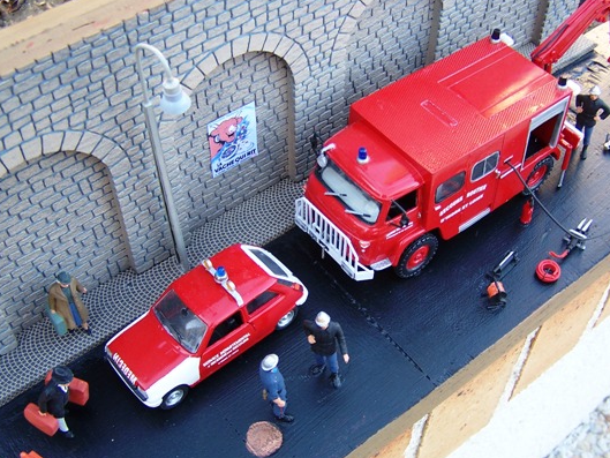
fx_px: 811
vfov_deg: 31.5
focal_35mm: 46
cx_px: 347
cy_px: 234
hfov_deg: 41.1
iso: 80
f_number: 2.8
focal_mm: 6.3
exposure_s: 1/30
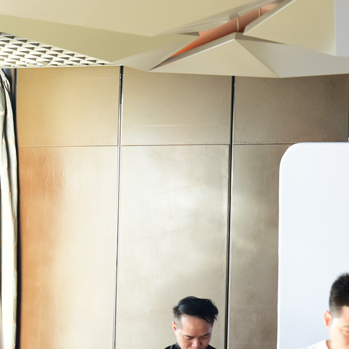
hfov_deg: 12.8
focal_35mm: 127
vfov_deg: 13.6
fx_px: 1449
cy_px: 294
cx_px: 568
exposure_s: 1/200
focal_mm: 40
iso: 640
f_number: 2.5
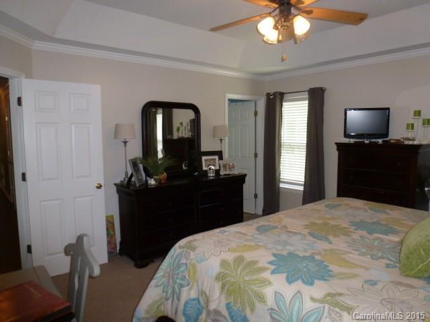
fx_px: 298
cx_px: 215
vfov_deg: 56.8
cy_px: 161
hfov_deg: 71.6
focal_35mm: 24
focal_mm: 4.3
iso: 250
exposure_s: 1/60
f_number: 3.3
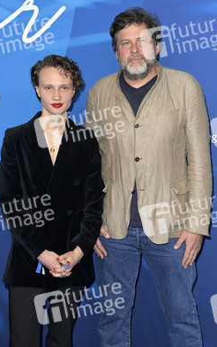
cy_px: 171
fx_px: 548
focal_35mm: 58
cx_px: 105
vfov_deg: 35.1
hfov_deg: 22.4
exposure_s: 1/250
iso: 1000
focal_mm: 56
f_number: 5.6
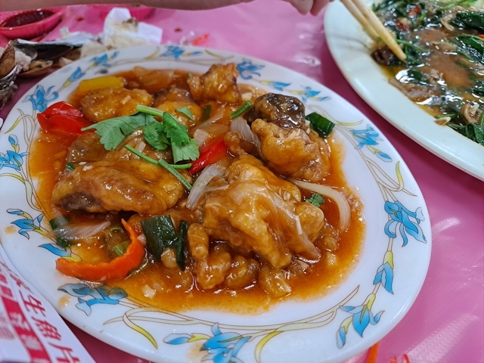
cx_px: 242
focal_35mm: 24
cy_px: 182
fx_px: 336
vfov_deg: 56.8
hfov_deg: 71.6
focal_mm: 5.23
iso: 160
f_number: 1.8
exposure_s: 1/60
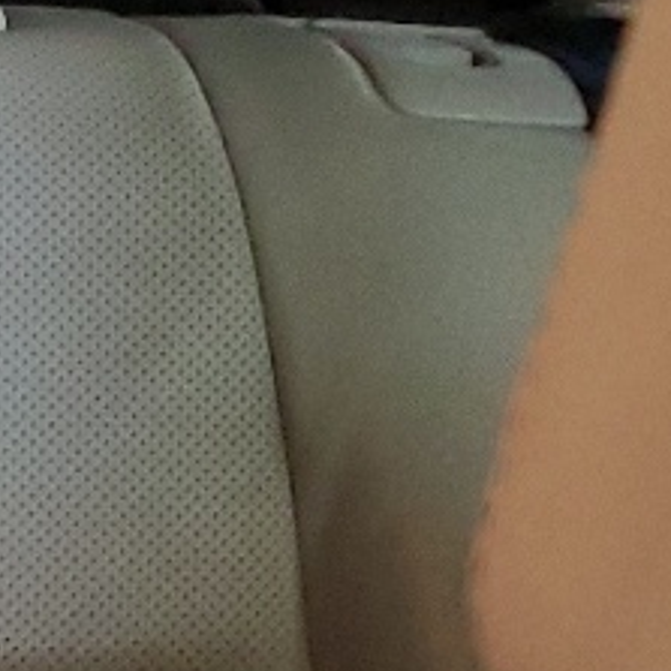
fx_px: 3619
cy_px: 686
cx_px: -1426
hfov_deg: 8.6
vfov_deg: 10.5
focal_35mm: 165
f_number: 1.5
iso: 250
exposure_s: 1/60.2
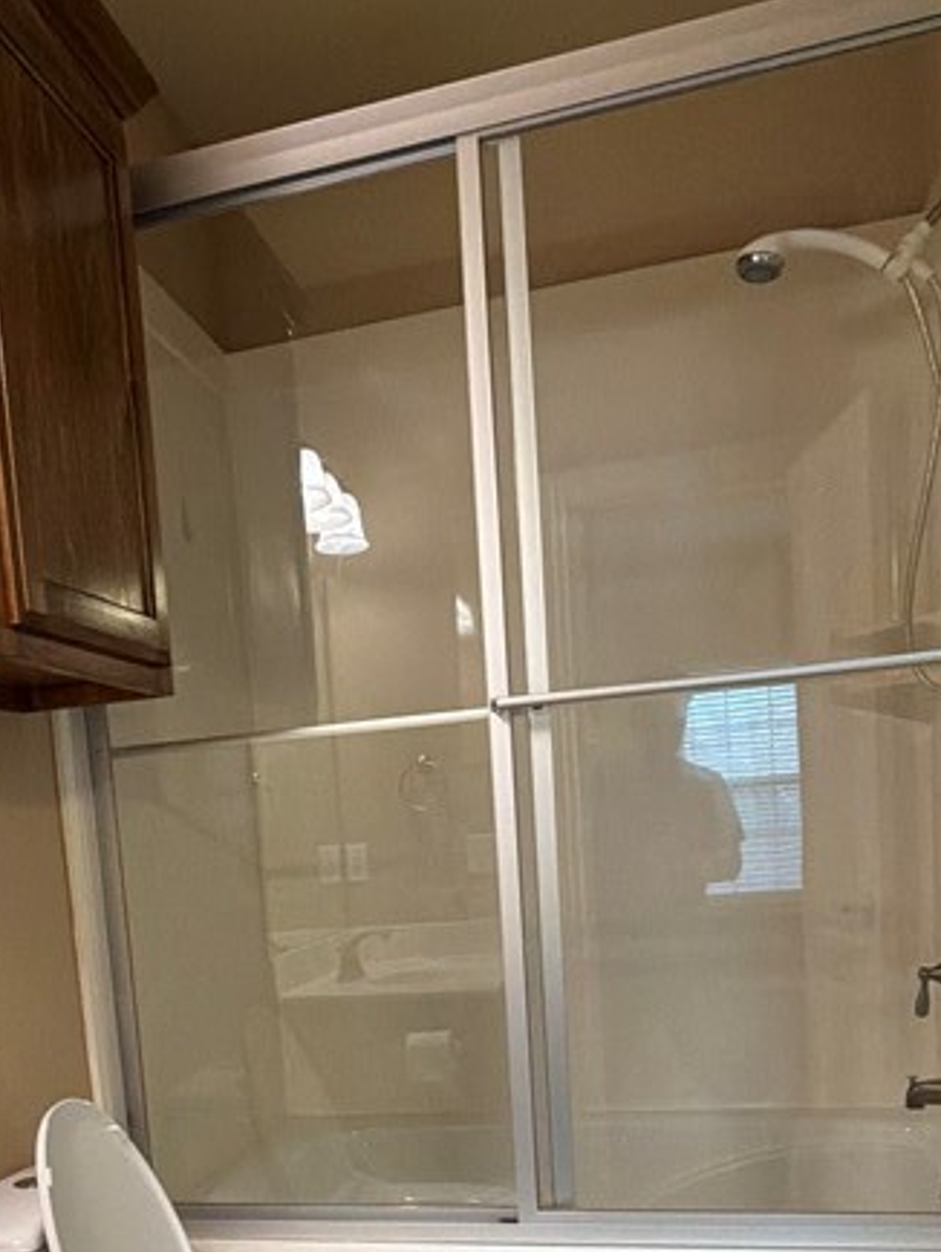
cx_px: 329
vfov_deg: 51.8
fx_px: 1195
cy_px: 1004
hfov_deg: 42.5
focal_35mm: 33
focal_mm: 2.22
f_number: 2.2
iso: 320
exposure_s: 1/60
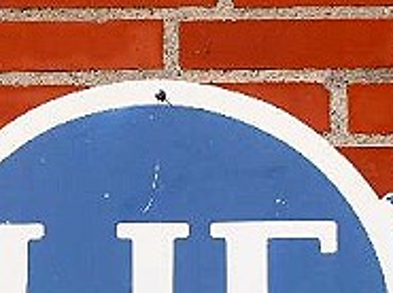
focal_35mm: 78
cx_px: 161
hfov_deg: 25.0
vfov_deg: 17.8
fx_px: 884
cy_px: 363
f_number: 7.9
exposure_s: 1/640
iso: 80
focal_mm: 4.2
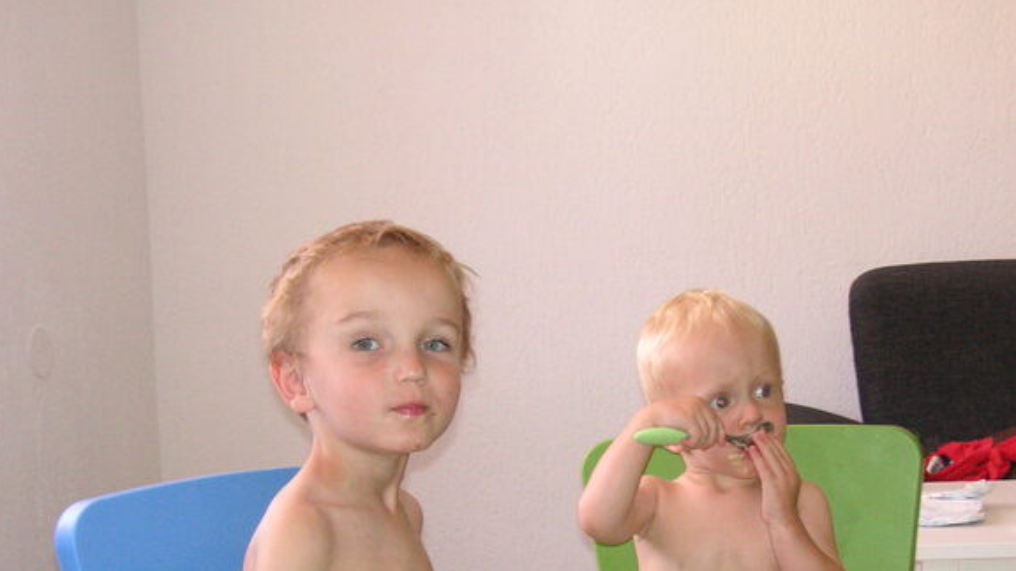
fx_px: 1670
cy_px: 481
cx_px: 540
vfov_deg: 19.2
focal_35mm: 62
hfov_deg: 33.8
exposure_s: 1/45
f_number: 3
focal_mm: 6.9
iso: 160
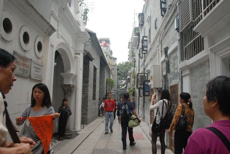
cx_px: 115
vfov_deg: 48.0
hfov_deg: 67.3
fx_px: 173
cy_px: 77
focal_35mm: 27
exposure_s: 1/200
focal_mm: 18
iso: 500
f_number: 7.1
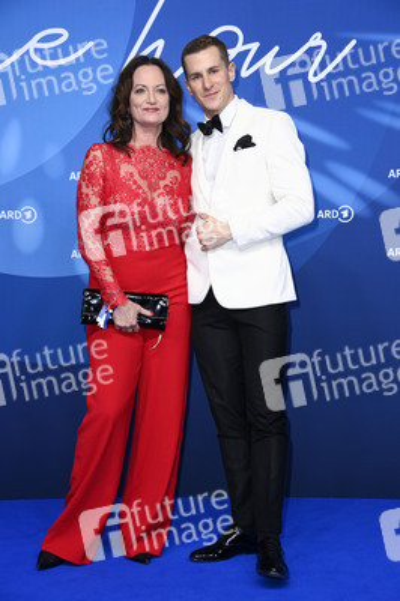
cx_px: 200
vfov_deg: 31.0
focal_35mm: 65
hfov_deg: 20.9
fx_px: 1085
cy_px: 300
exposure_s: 1/250
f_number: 5.6
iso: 1250
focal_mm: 65
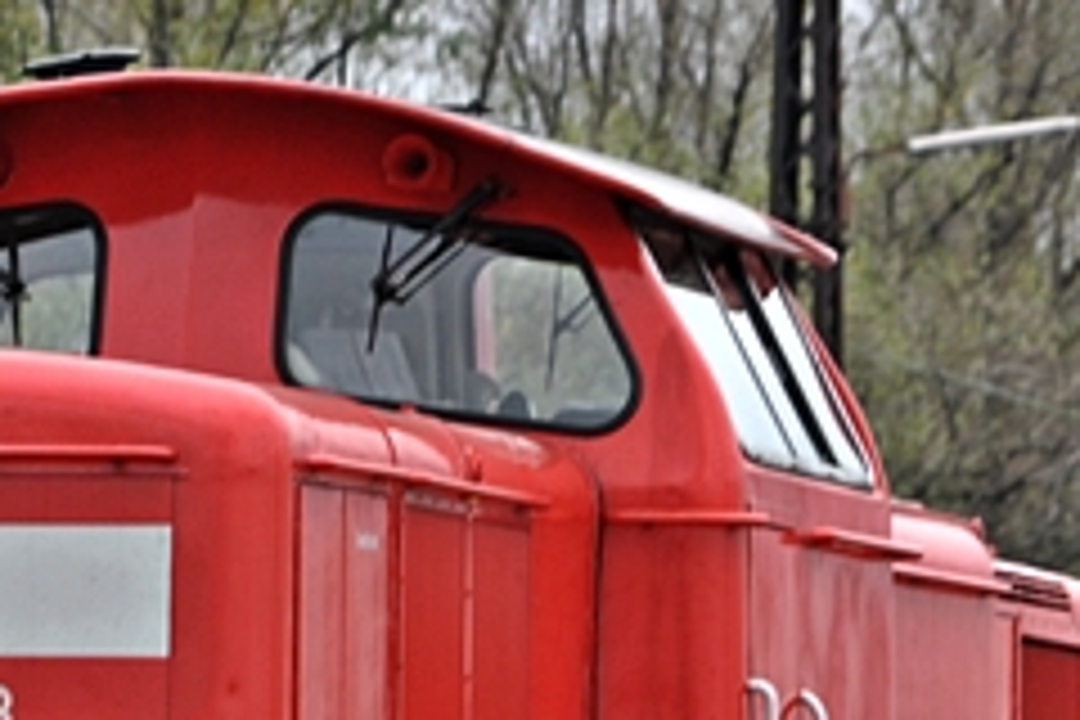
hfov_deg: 2.8
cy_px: 844
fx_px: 21708
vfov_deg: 1.9
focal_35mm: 724
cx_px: 378
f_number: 8
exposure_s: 1/100
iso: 200
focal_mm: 145
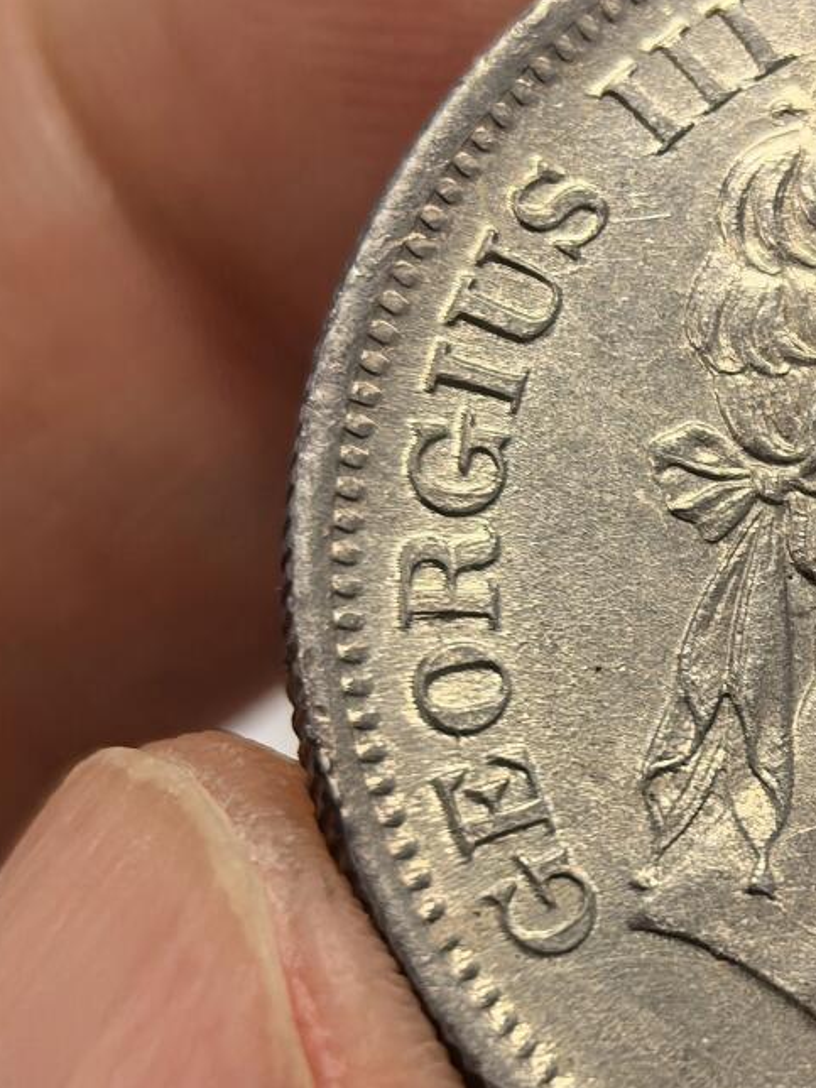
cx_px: 1102
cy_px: 650
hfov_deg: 9.6
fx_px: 4746
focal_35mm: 151
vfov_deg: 13.1
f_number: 2
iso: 200
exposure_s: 1/100
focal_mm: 6.98
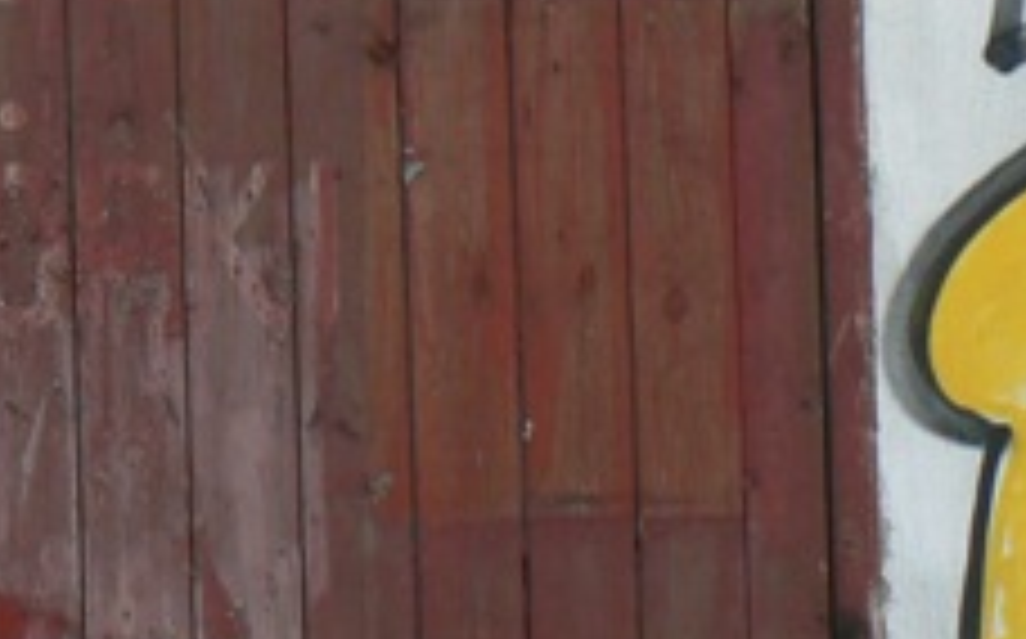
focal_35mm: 134
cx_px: -184
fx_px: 3743
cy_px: -126
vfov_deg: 9.6
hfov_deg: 15.1
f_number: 4
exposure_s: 1/80
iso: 80
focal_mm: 6
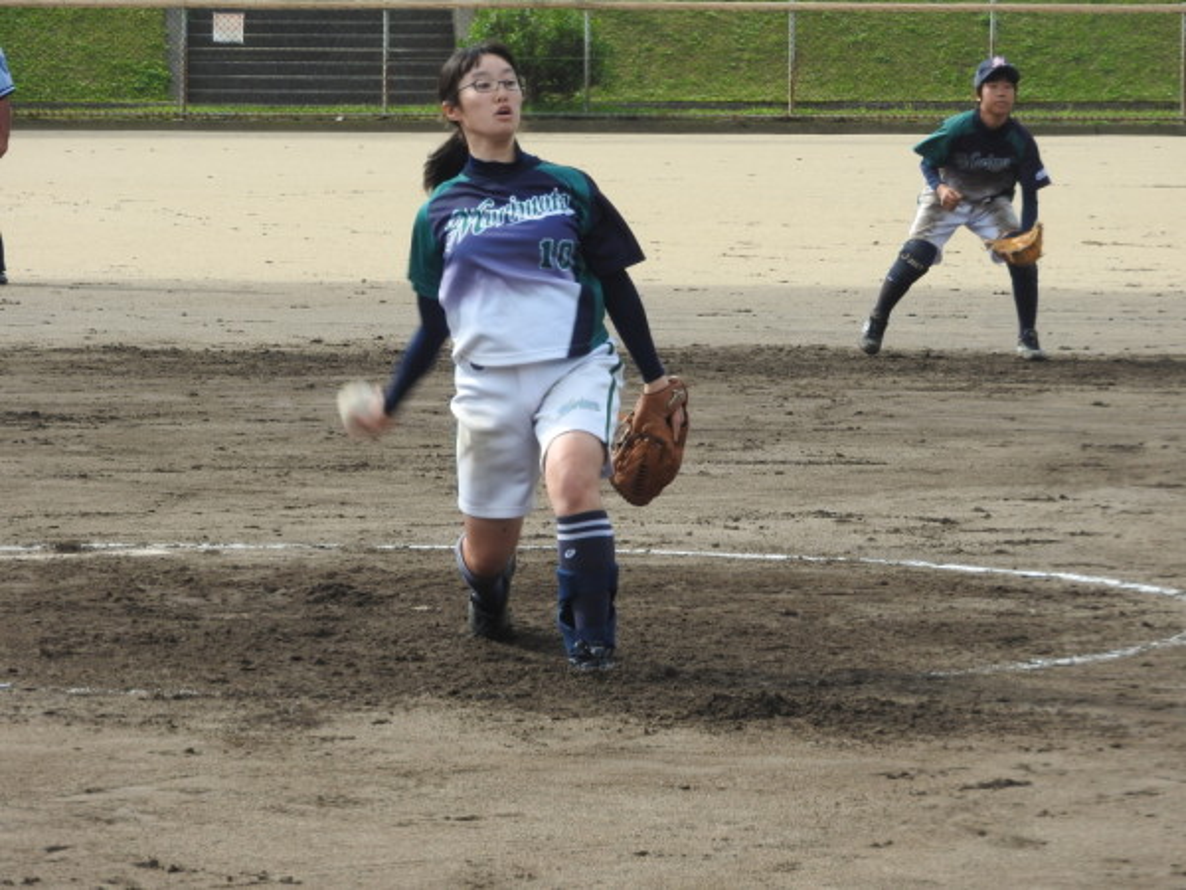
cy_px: 445
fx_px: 7538
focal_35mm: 220
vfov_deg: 6.8
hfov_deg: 9.0
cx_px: 593
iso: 100
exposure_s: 1/250
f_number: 5.3
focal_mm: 39.4
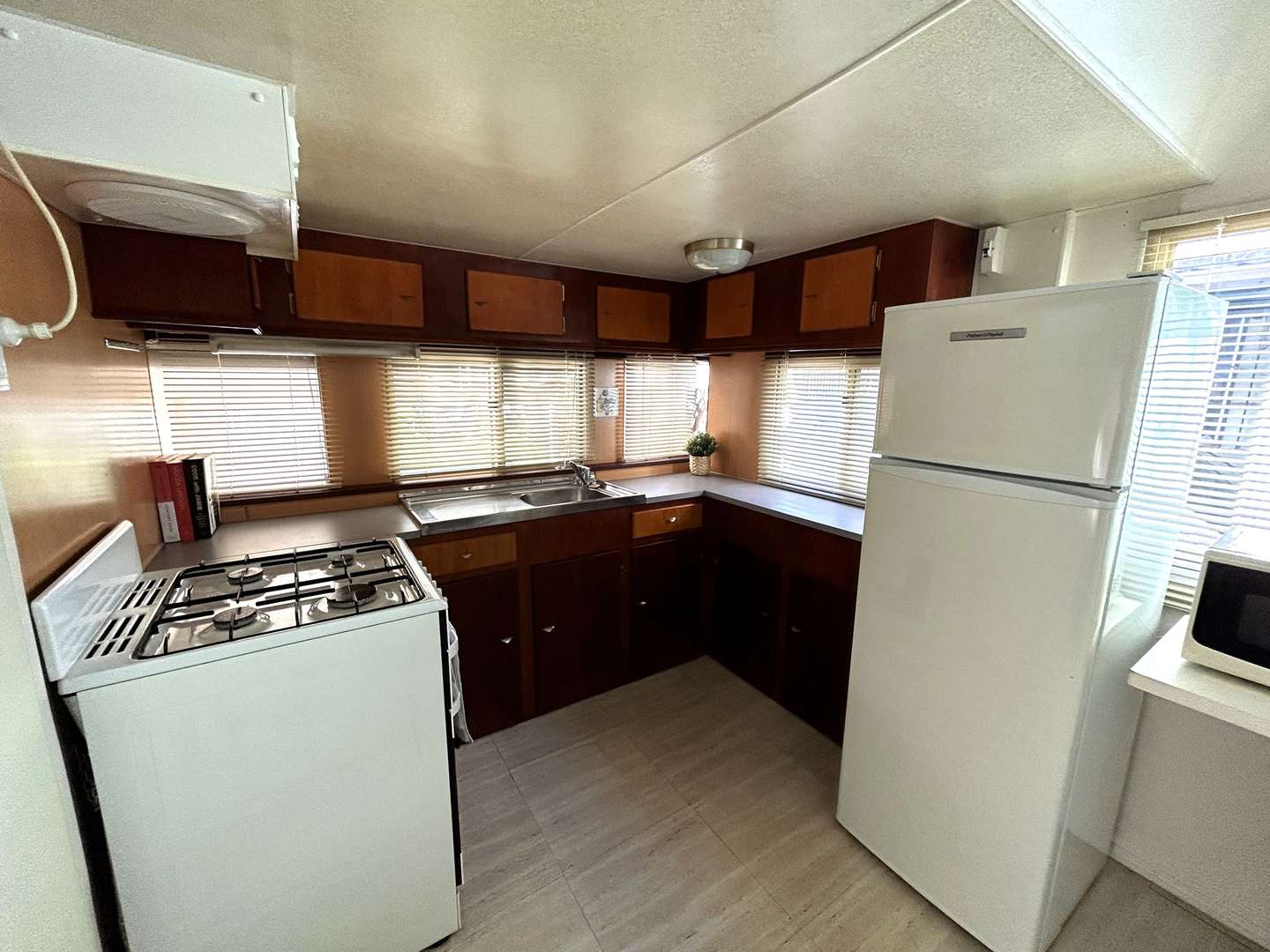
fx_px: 514
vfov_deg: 85.7
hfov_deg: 102.1
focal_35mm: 14
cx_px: 635
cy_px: 476
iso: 320
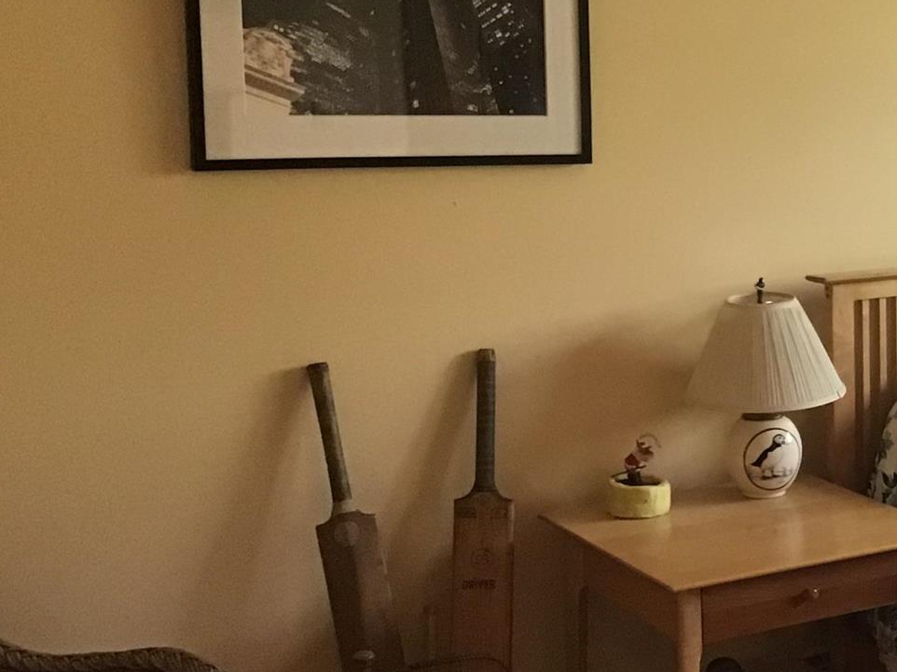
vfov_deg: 22.2
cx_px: 947
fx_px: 1710
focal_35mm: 66
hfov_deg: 27.3
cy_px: 339
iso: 200
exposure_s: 1/24
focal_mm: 3.3
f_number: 2.4
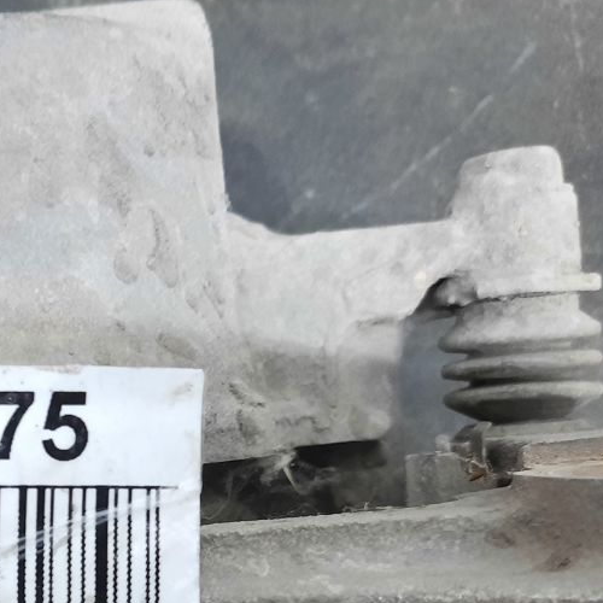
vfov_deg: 31.3
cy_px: 493
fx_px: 1045
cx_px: -76
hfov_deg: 28.9
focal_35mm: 53
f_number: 2
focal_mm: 4.6
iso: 320
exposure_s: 1/33
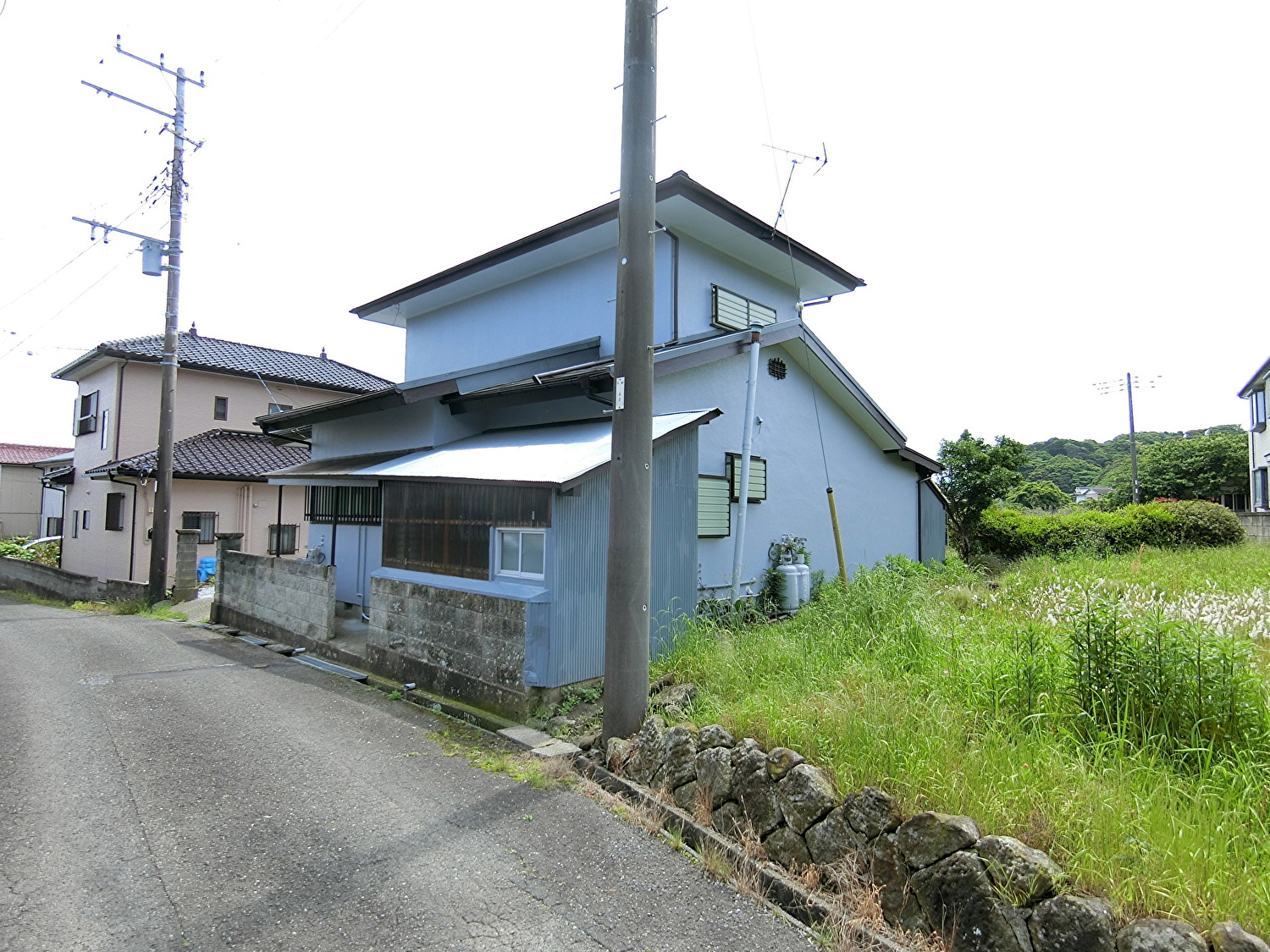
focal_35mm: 19
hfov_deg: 84.7
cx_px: 635
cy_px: 476
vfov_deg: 68.7
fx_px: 697
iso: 80
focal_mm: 4.06
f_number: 2.7
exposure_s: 1/640
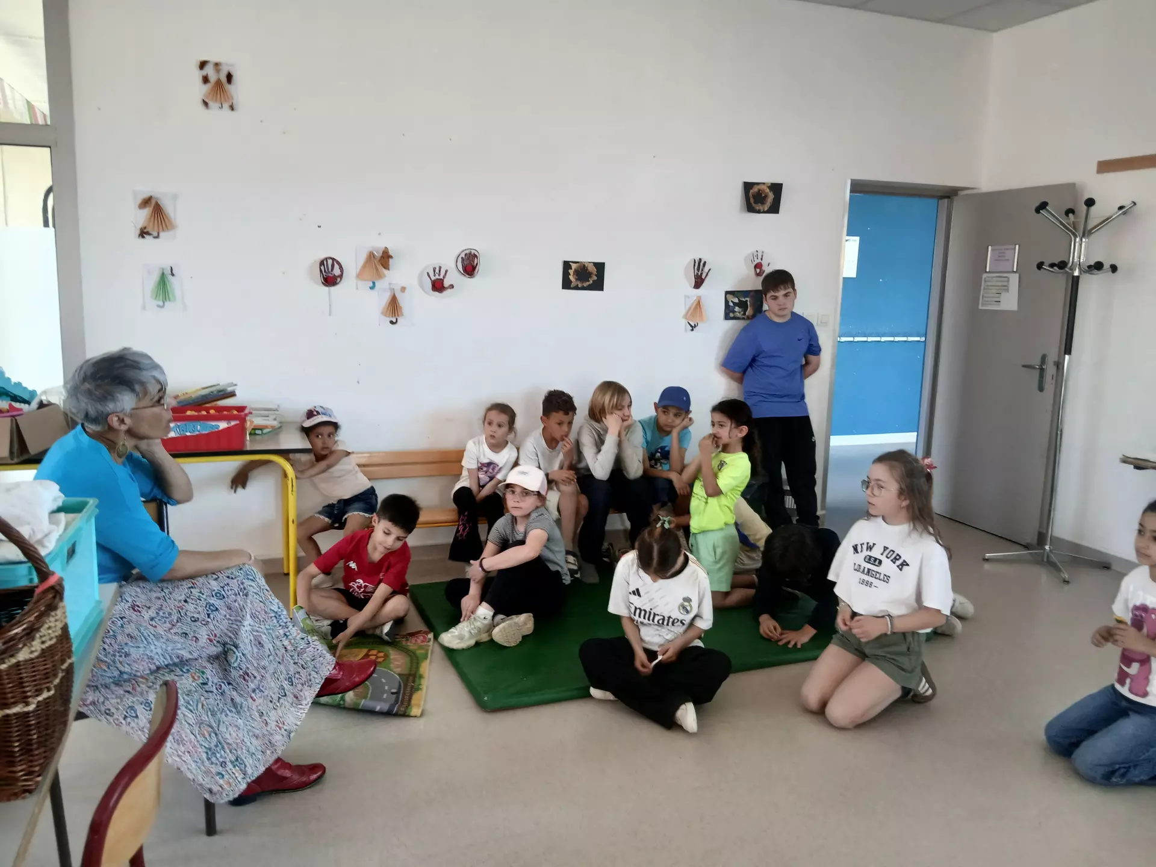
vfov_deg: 53.1
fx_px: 868
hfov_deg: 67.3
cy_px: 434
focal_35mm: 26
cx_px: 578
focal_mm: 3.98
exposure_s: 1/50
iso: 100
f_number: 1.8
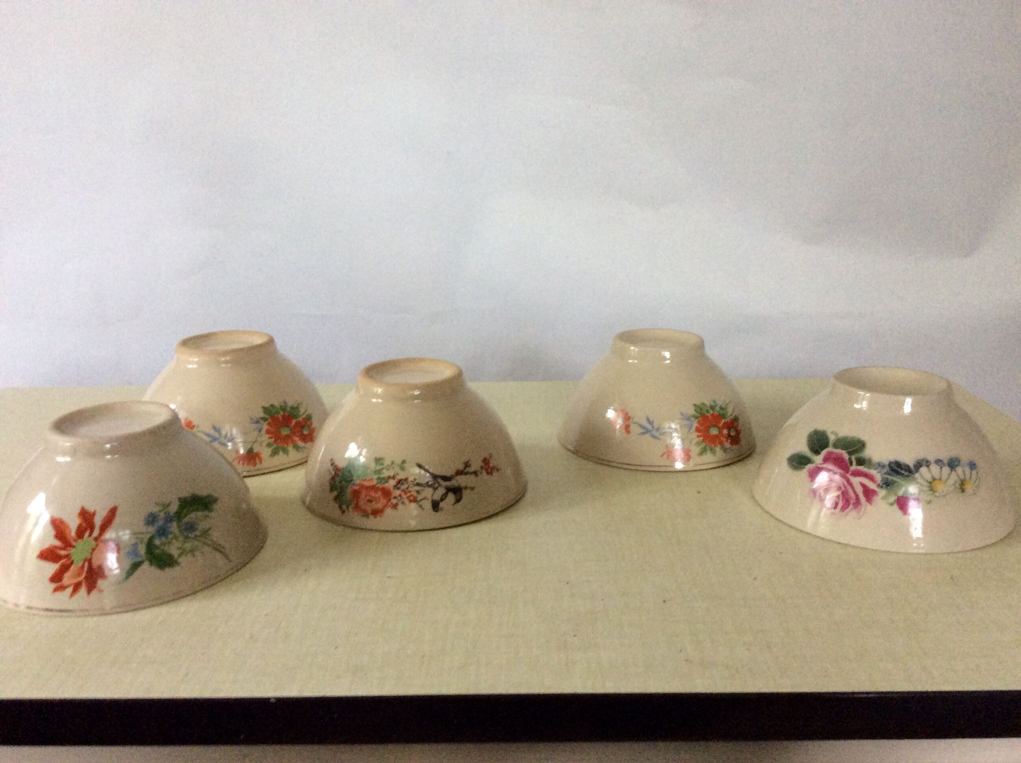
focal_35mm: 32
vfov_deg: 44.1
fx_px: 942
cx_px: 510
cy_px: 382
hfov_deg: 56.9
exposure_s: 1/25
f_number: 2.4
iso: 200
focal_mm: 3.3
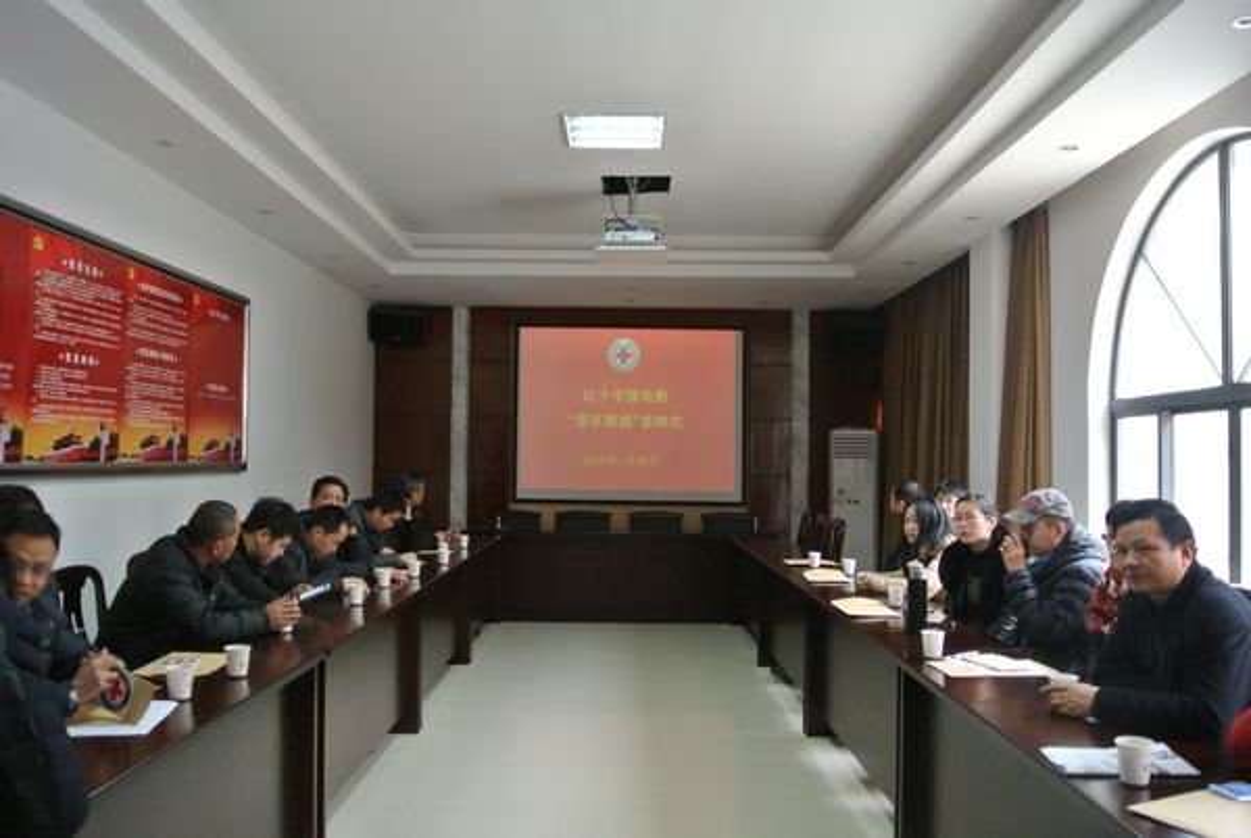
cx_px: 626
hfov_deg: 63.6
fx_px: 1009
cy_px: 419
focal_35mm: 29
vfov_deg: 45.1
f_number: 3.5
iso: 640
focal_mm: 11
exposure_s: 1/30
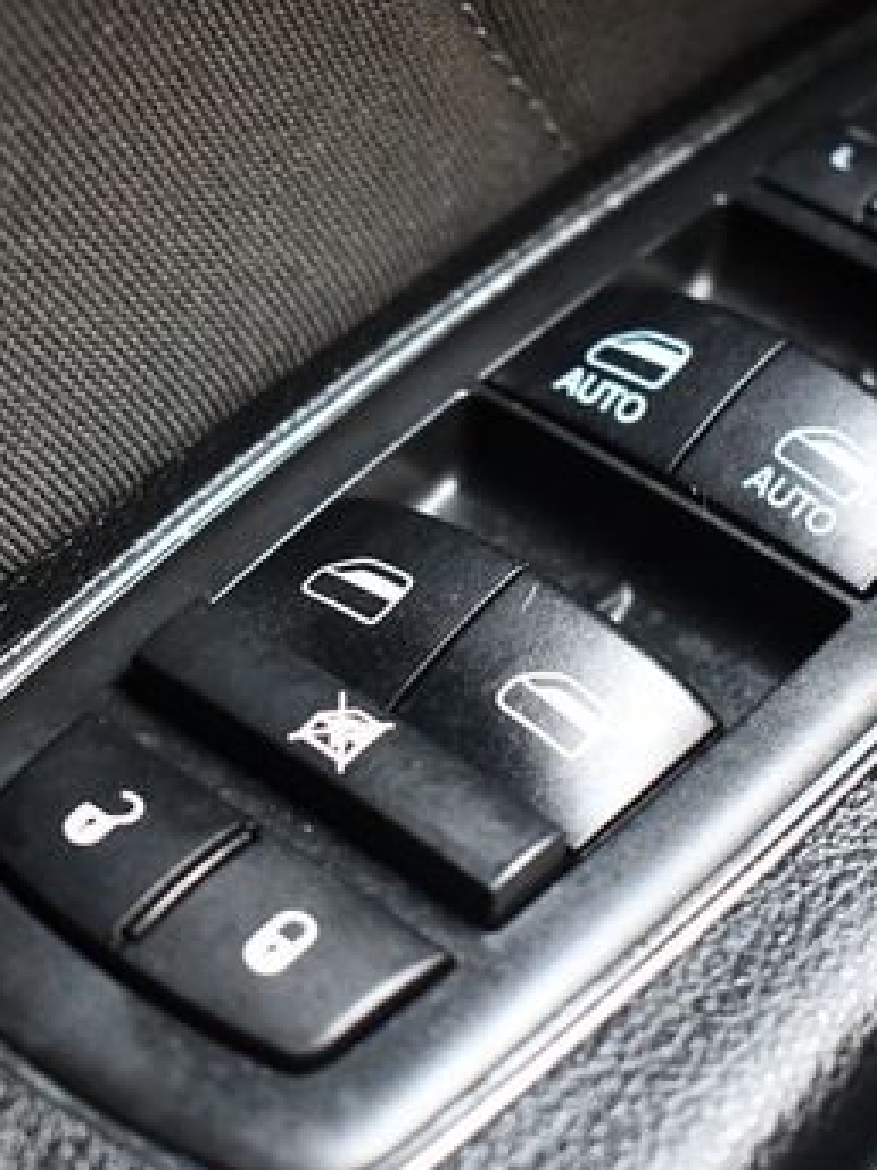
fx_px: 2907
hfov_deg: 17.1
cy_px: 522
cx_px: 536
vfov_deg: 22.8
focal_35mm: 86
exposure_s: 1/125
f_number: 4.5
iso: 3200
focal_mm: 32
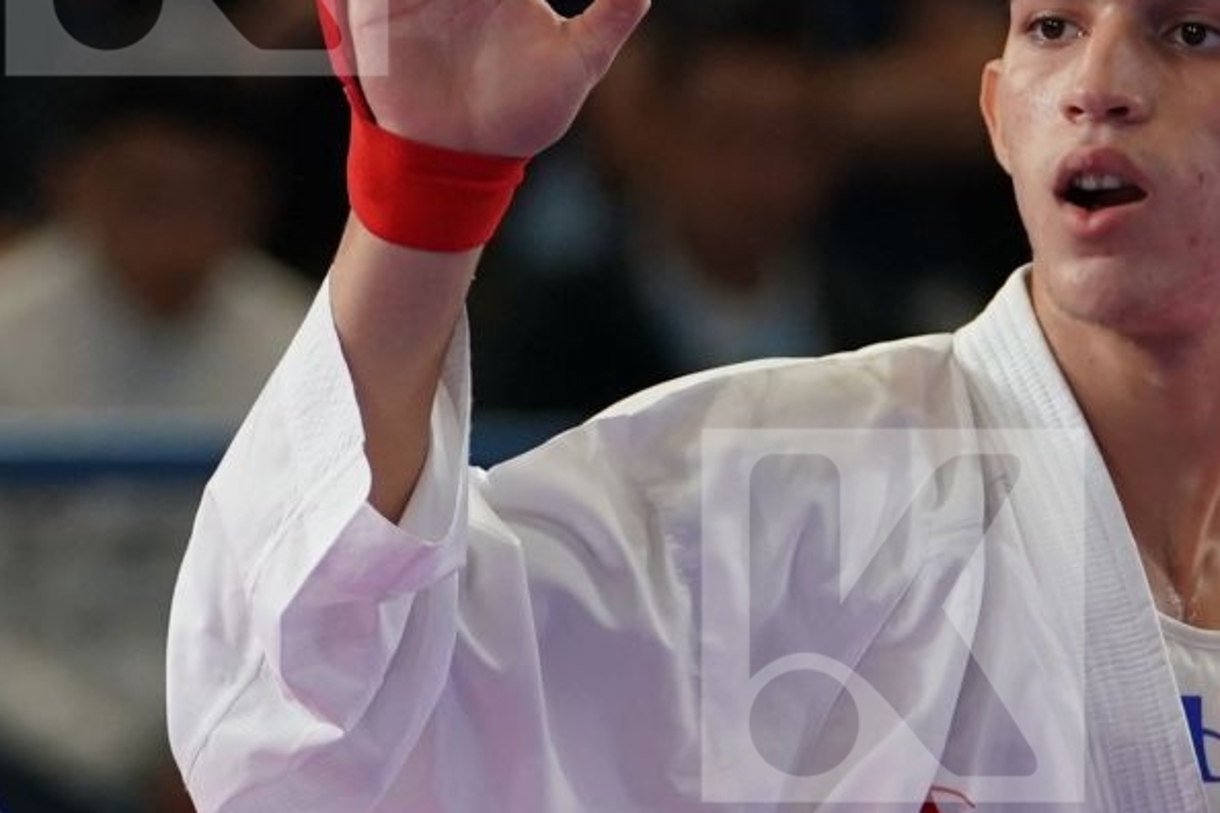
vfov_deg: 1.8
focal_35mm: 748
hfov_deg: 2.8
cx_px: 197
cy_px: 616
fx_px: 25347
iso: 1250
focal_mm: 165
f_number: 2.8
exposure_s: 1/1000
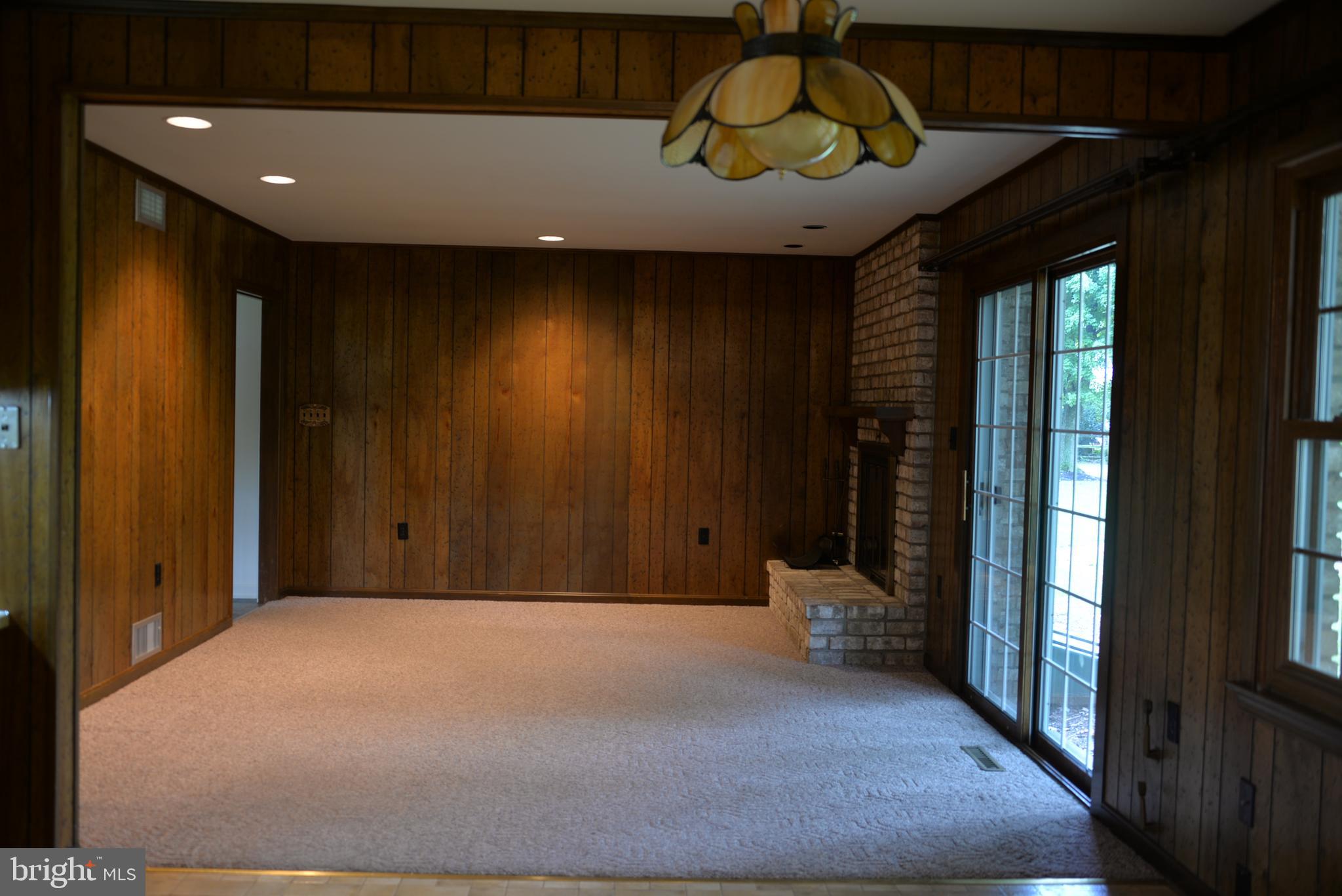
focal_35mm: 32
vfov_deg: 41.1
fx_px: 1193
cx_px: 671
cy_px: 448
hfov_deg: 58.7
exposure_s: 1/8
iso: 200
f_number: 3.8
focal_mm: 32
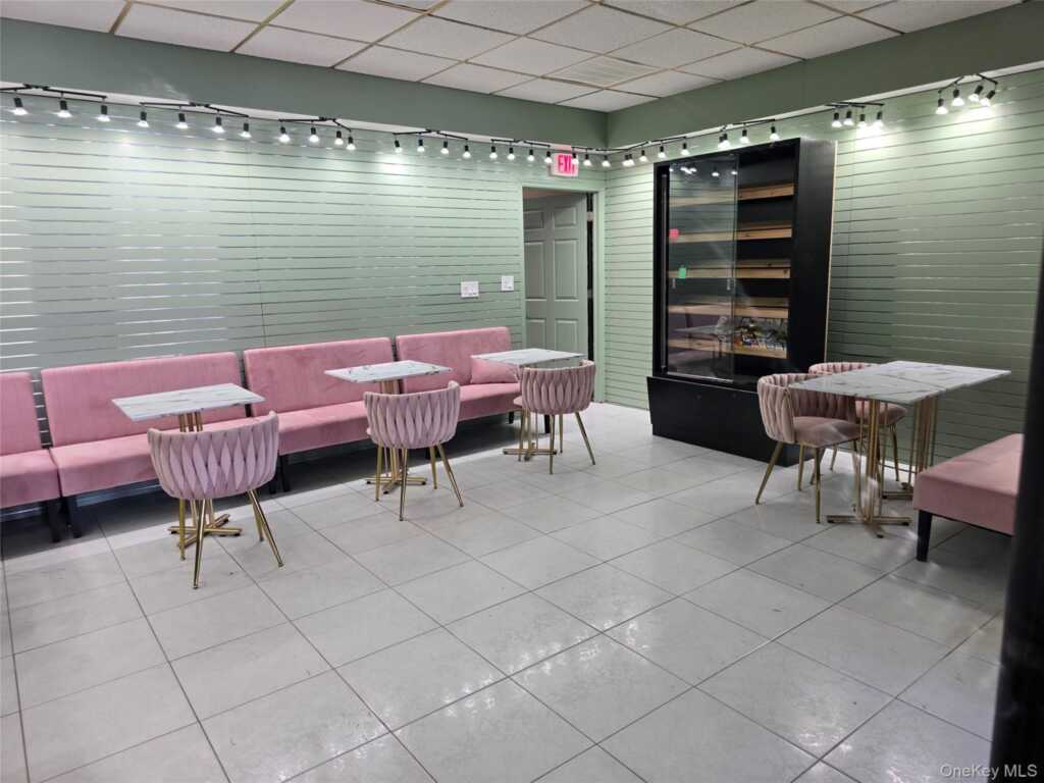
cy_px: 392
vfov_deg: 58.9
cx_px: 522
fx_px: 694
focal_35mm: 23
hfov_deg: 73.9
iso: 200
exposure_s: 1/120
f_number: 1.7
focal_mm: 6.3
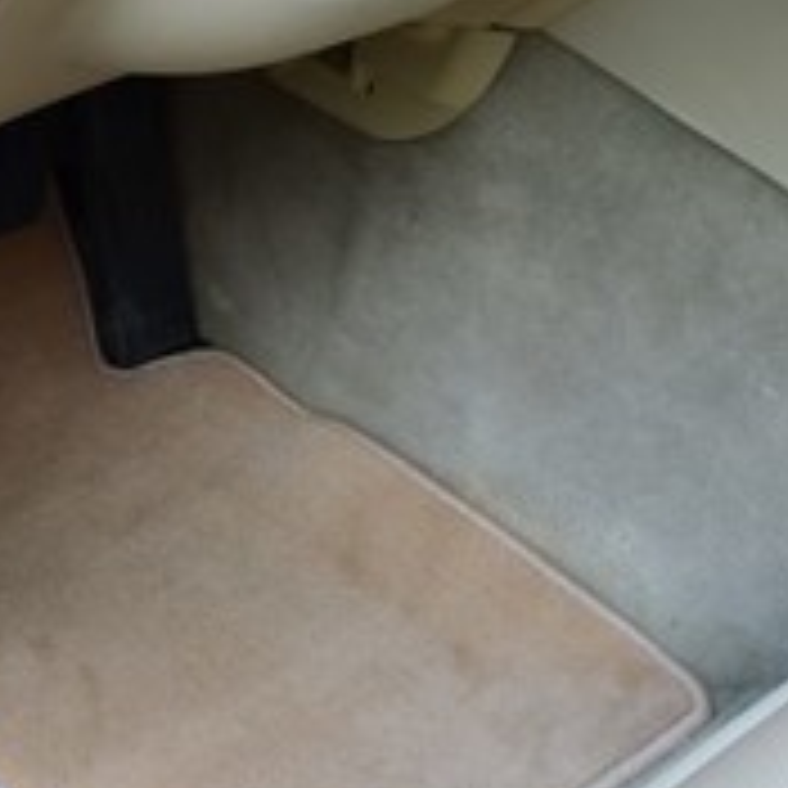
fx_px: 1417
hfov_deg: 29.4
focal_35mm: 55
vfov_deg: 30.8
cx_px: 32
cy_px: 545
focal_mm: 18
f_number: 8
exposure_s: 1/25
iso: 400
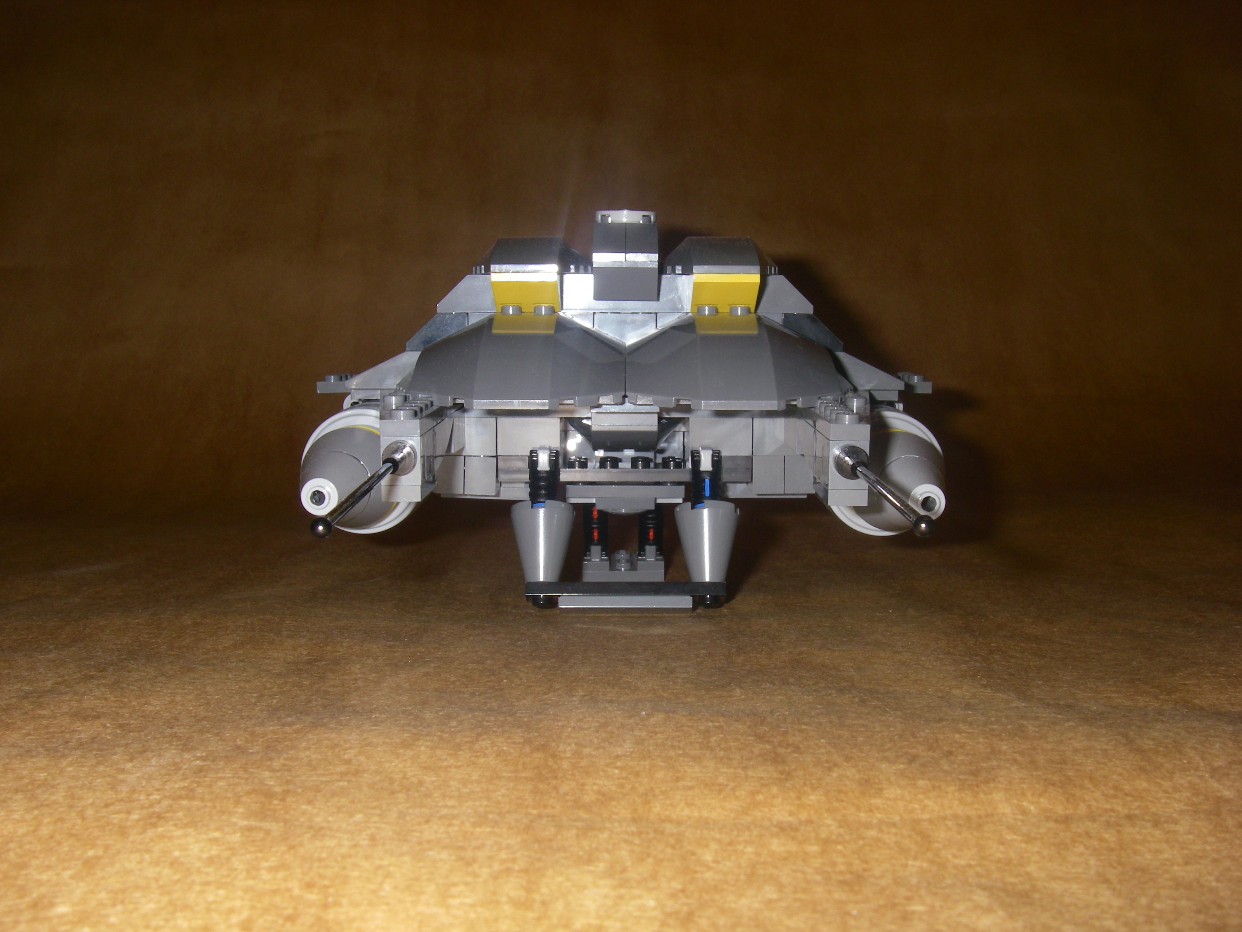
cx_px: 621
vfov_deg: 37.7
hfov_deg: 49.0
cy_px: 466
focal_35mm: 38
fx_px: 1363
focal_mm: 6.3
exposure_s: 1/40
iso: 64
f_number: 6.6
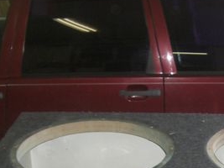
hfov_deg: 21.2
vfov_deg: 15.8
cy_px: 176
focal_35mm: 91
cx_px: 186
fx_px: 589
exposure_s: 1/60
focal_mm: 6.2
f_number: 2.7
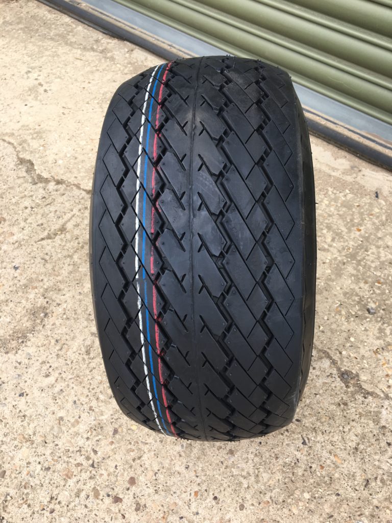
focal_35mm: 29
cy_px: 262
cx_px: 196
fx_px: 438
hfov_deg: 48.2
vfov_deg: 61.7
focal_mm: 4.15
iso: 25
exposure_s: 1/204
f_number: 2.2
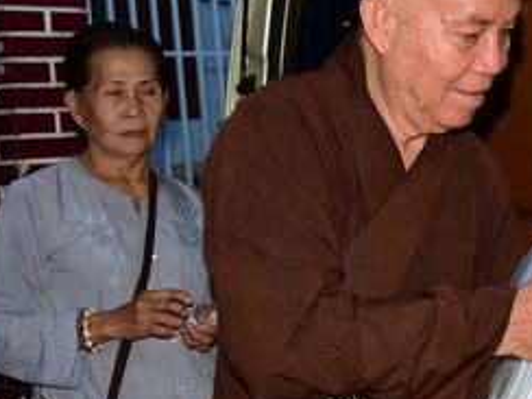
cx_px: 608
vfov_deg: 17.0
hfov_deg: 21.2
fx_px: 1337
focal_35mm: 87
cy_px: 240
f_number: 4
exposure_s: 1/60
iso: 320
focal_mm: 34
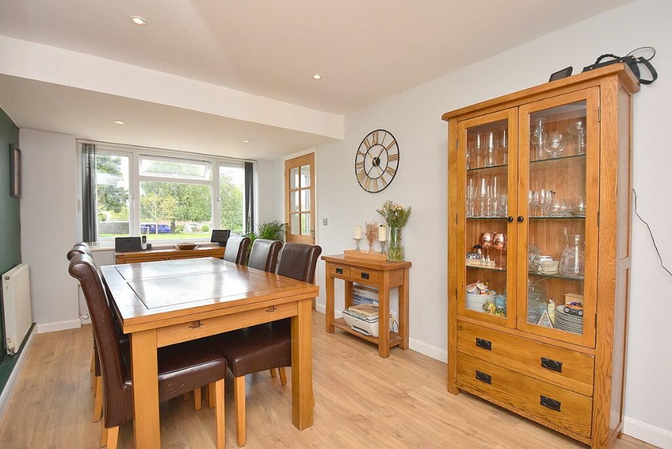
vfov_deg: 72.1
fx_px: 308
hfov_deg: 94.9
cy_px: 224
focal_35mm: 16
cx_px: 336
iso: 220
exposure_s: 1/200
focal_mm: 11
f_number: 5
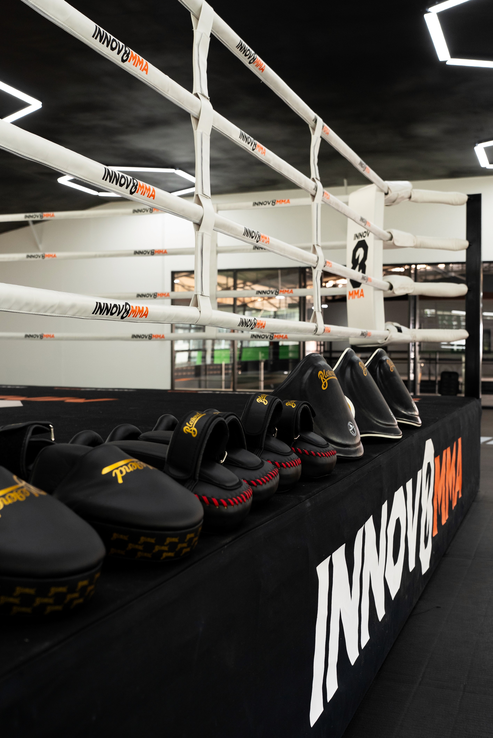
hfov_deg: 33.4
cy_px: 369
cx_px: 246
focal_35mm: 40
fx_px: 821
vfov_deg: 48.4
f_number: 5.6
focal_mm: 40
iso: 1600
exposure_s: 1/100
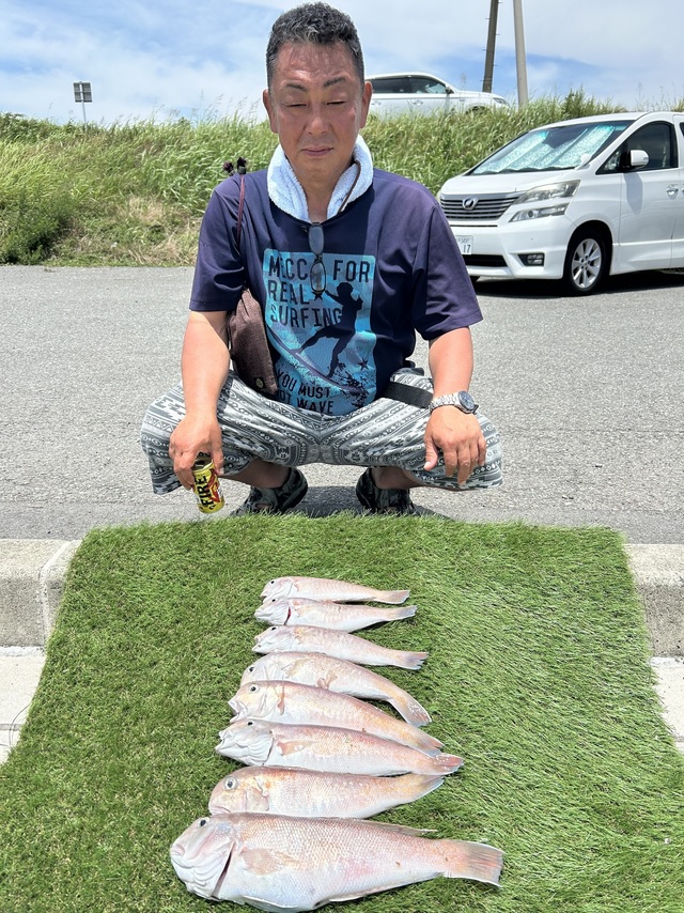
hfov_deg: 53.0
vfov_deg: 67.3
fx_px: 685
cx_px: 342
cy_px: 456
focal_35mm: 26
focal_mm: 5.7
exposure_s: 1/4831
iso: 50
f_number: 1.5
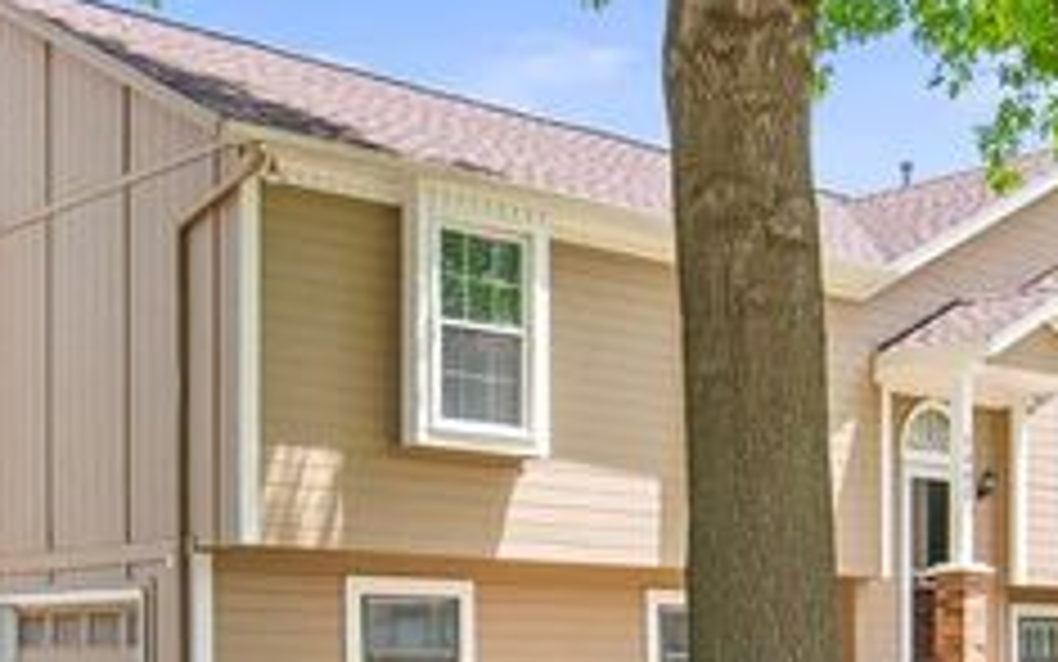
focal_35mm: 65
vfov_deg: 19.8
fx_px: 1875
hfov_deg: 31.5
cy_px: 525
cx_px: 599
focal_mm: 20
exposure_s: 1/80
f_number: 8
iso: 100
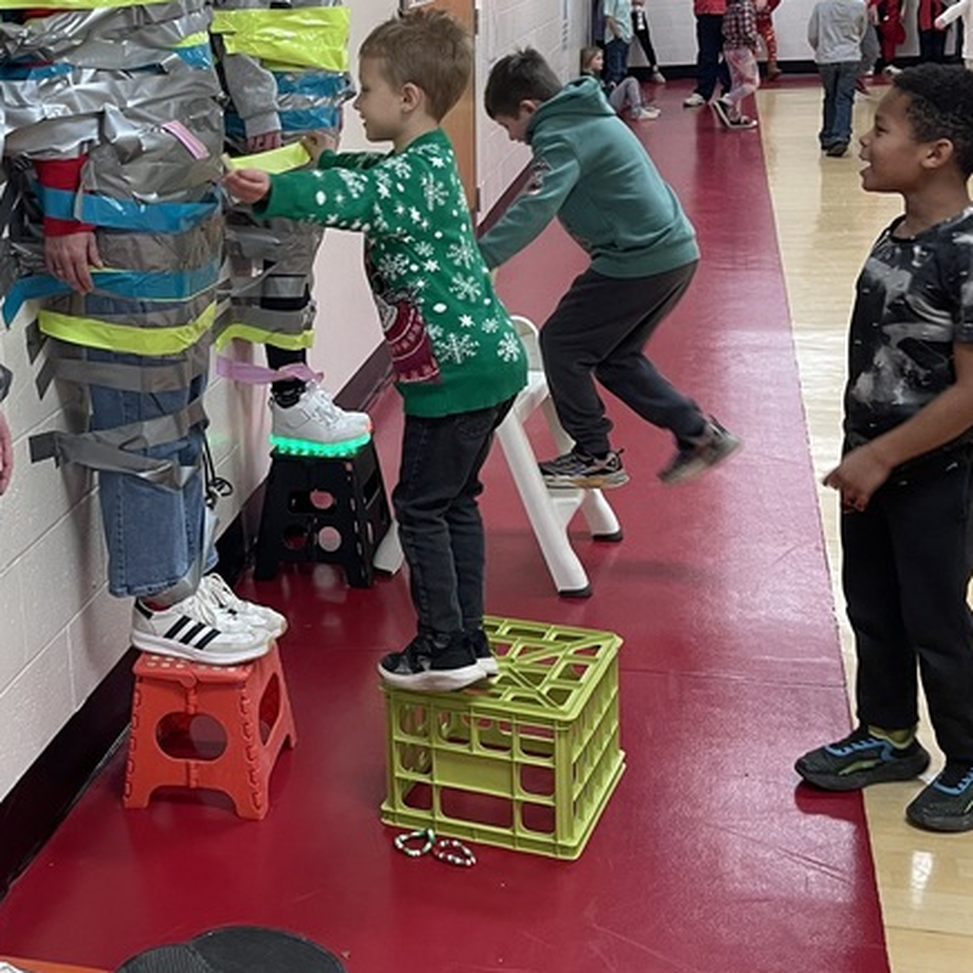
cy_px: 337
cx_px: 136
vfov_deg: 31.4
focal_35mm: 54
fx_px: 1717
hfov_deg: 30.5
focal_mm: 4.2
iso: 80
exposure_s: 1/60
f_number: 1.6
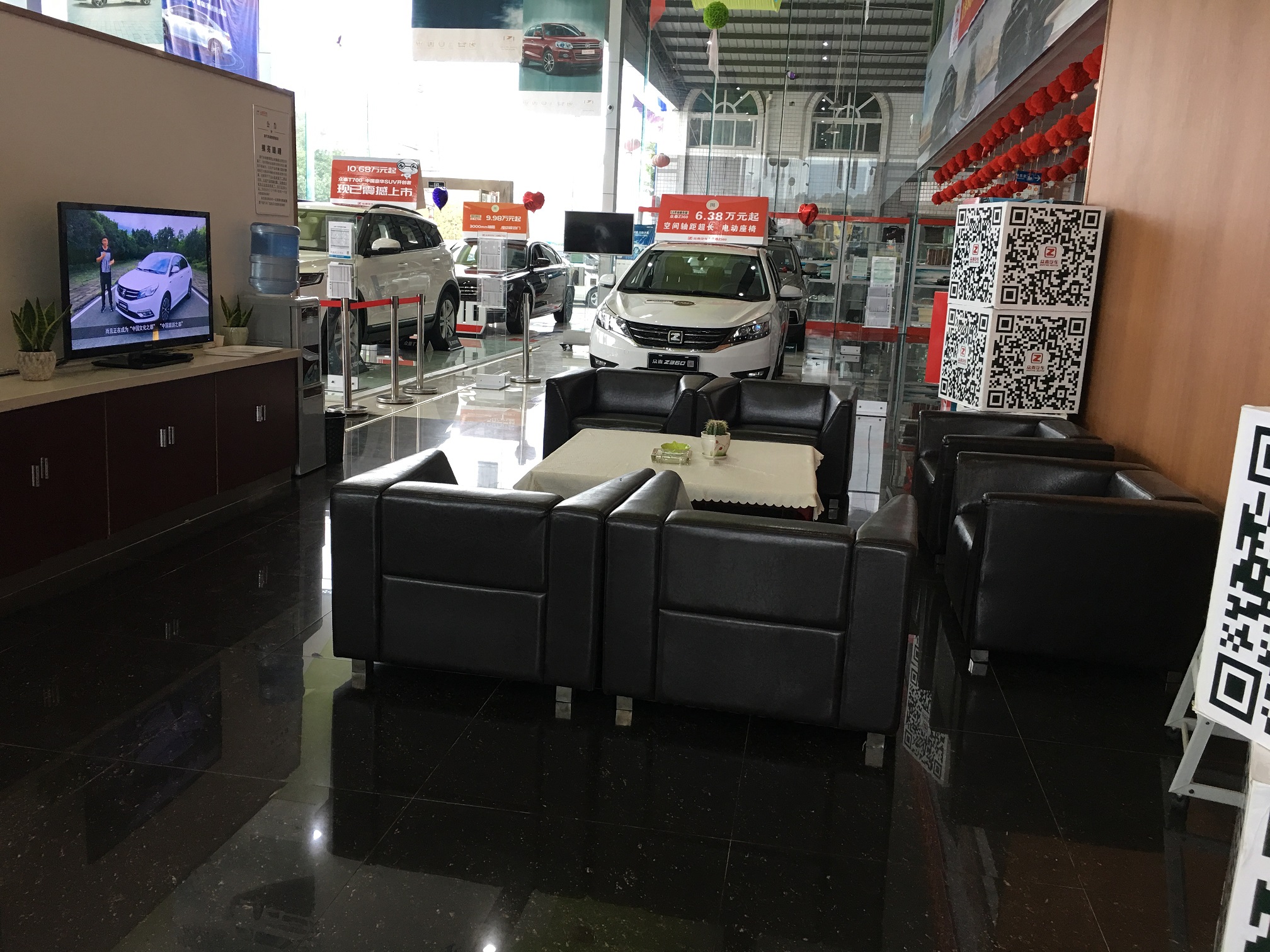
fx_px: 1064
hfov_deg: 61.7
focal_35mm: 29
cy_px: 476
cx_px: 635
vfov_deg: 48.2
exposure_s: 1/17
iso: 40
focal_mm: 4.15
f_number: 2.2
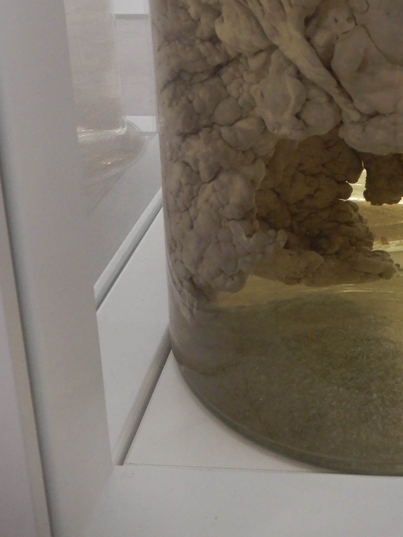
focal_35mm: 43
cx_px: 335
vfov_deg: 41.2
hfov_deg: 32.5
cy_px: 76
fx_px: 668
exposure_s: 1/30
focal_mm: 4.3
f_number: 3.4
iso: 320
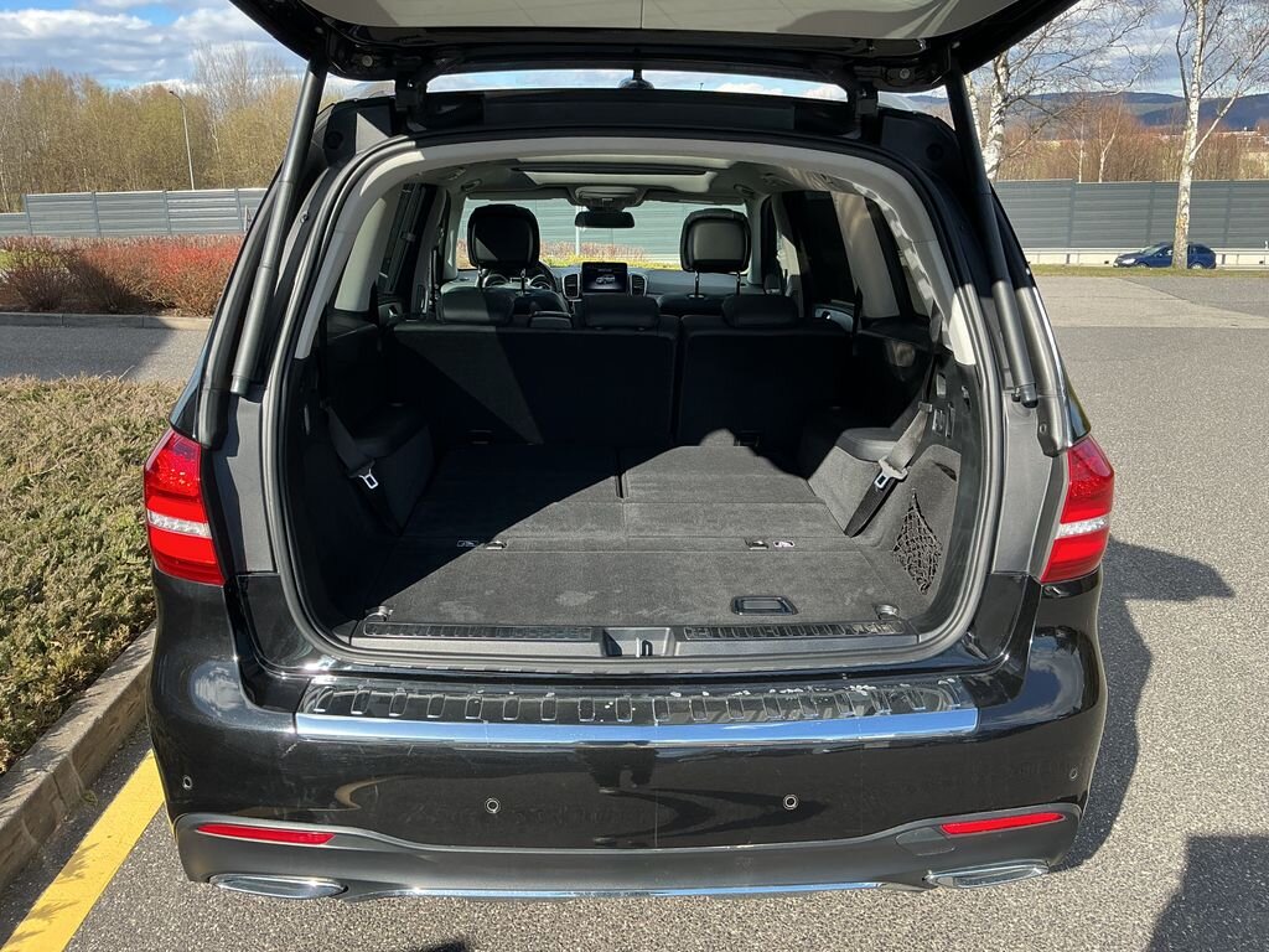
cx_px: 634
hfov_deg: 61.7
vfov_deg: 48.2
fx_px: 1063
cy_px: 476
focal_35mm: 29
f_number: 1.8
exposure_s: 1/419
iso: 25
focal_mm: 3
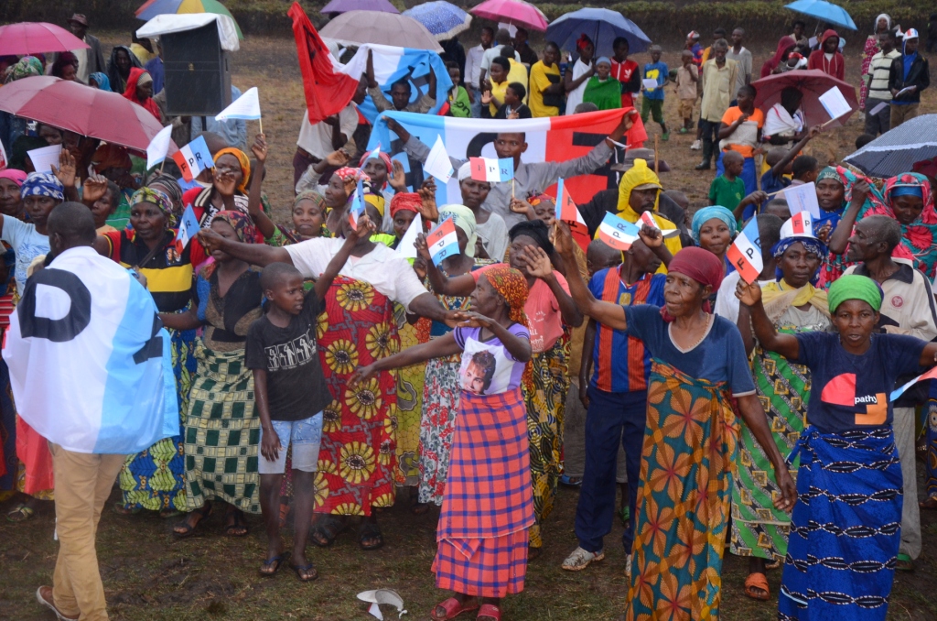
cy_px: 310
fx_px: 1870
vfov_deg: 18.8
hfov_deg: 28.1
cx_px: 468
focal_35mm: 72
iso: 1000
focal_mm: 48
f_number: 4.8
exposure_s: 1/250
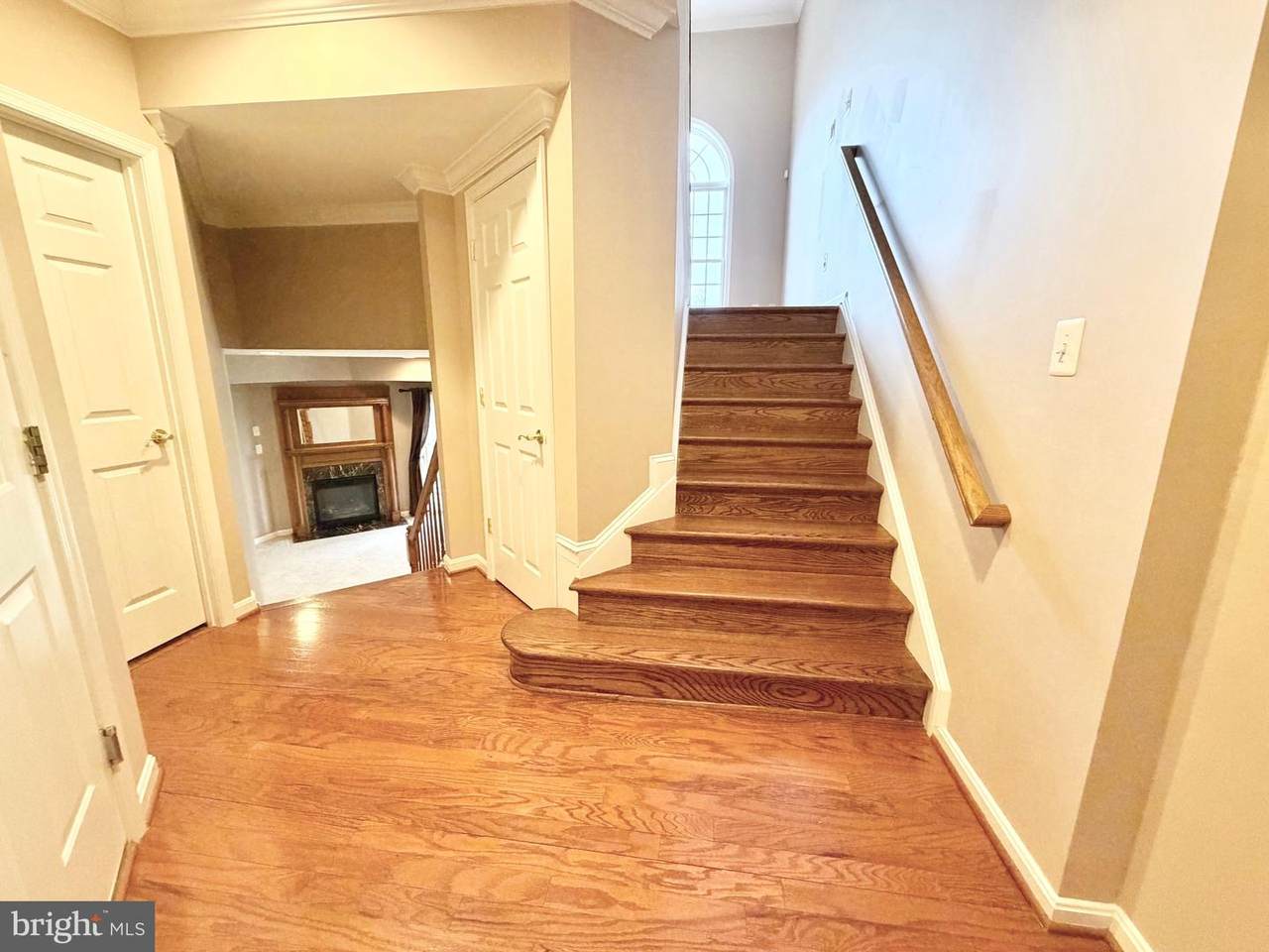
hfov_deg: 102.1
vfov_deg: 85.7
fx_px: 513
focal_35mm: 14
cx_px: 634
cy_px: 476
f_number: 2.2
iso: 400
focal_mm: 2.22
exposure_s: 1/60
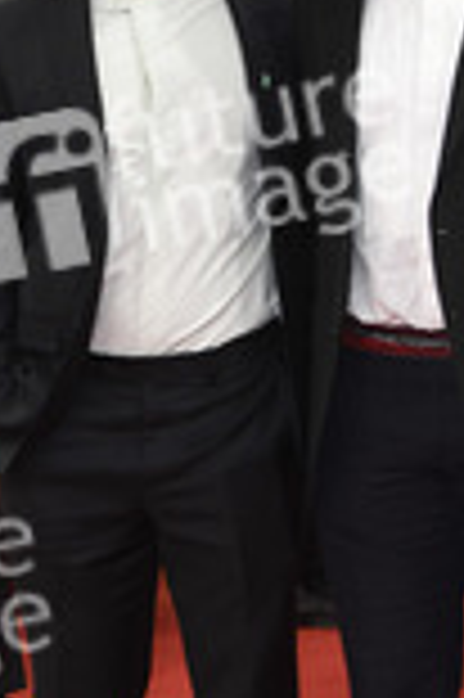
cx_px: 311
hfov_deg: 8.8
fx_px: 3003
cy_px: 401
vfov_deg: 13.3
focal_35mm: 155
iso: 800
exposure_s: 1/160
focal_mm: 60
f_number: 5
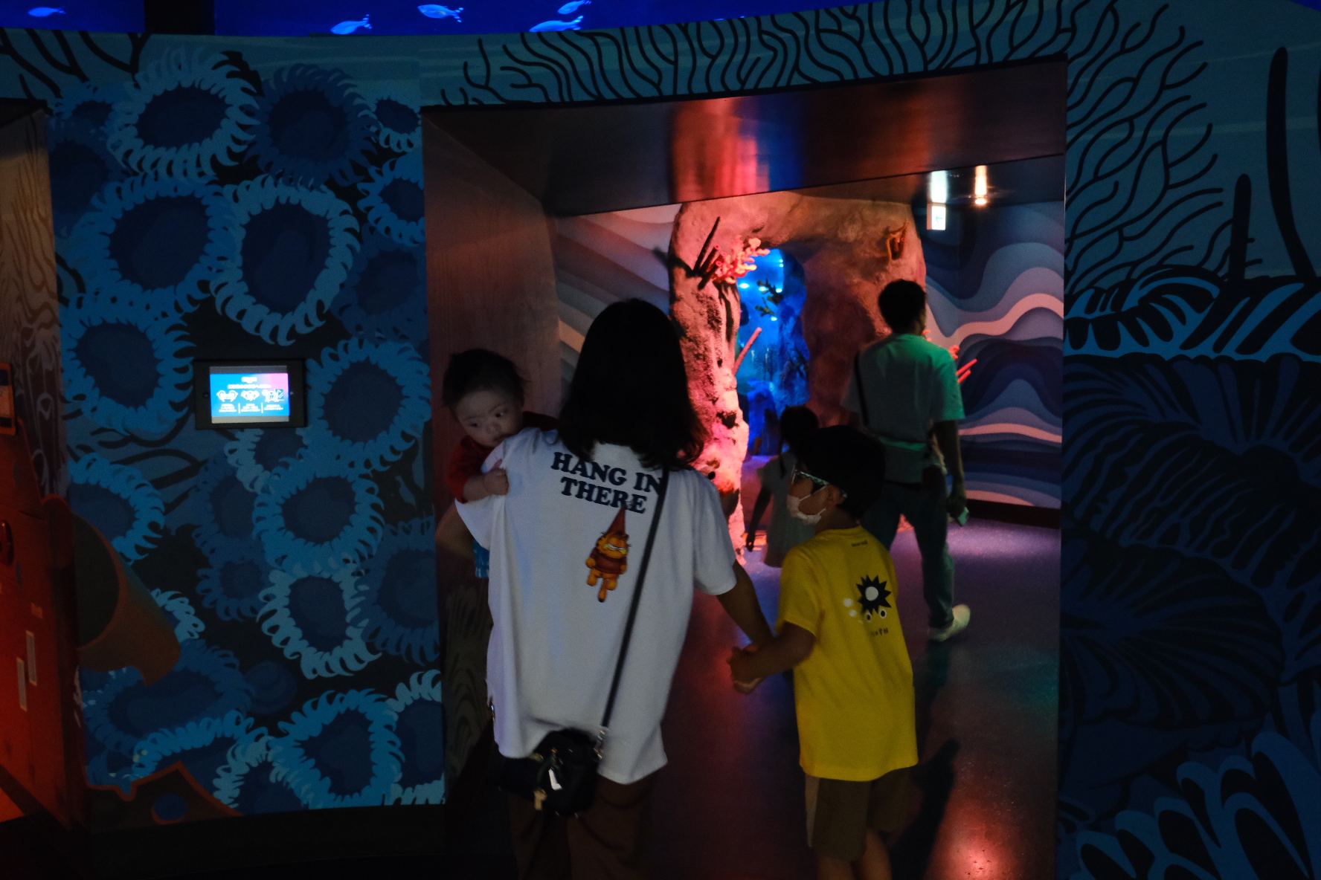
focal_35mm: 31
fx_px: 1137
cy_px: 440
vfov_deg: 42.3
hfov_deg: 60.3
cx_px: 660
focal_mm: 20.9
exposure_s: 1/40
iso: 6400
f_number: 4
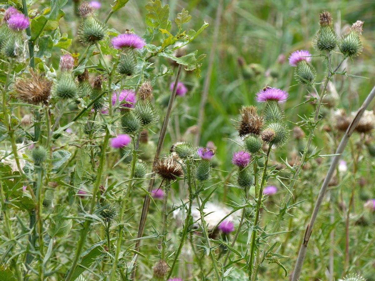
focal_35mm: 323
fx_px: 3499
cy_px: 140
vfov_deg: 4.6
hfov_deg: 6.1
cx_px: 188
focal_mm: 58.2
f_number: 4
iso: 100
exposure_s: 1/320
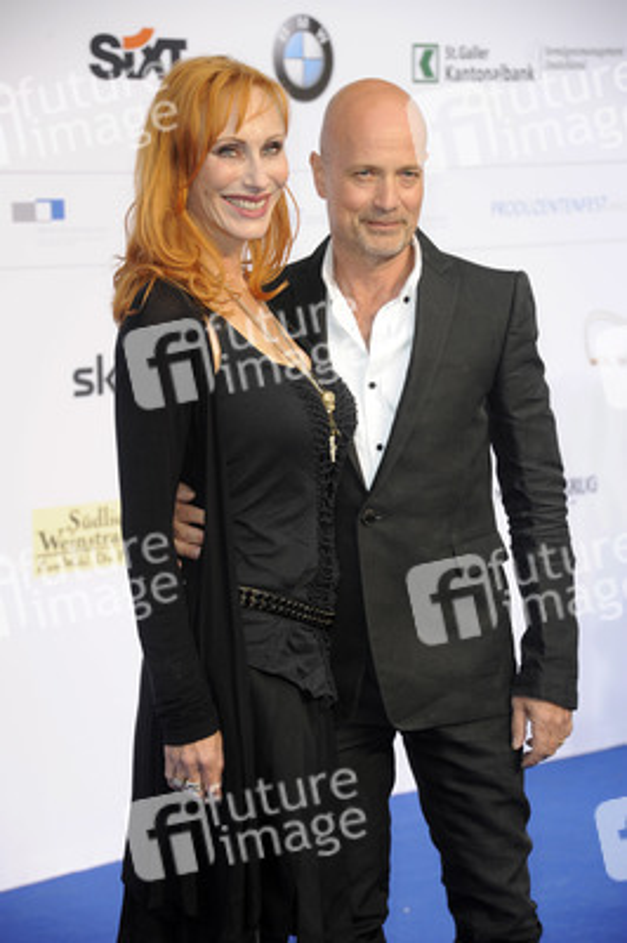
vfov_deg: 19.5
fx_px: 2748
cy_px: 472
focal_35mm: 105
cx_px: 314
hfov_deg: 13.0
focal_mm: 105
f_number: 5.6
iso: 640
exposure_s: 1/160
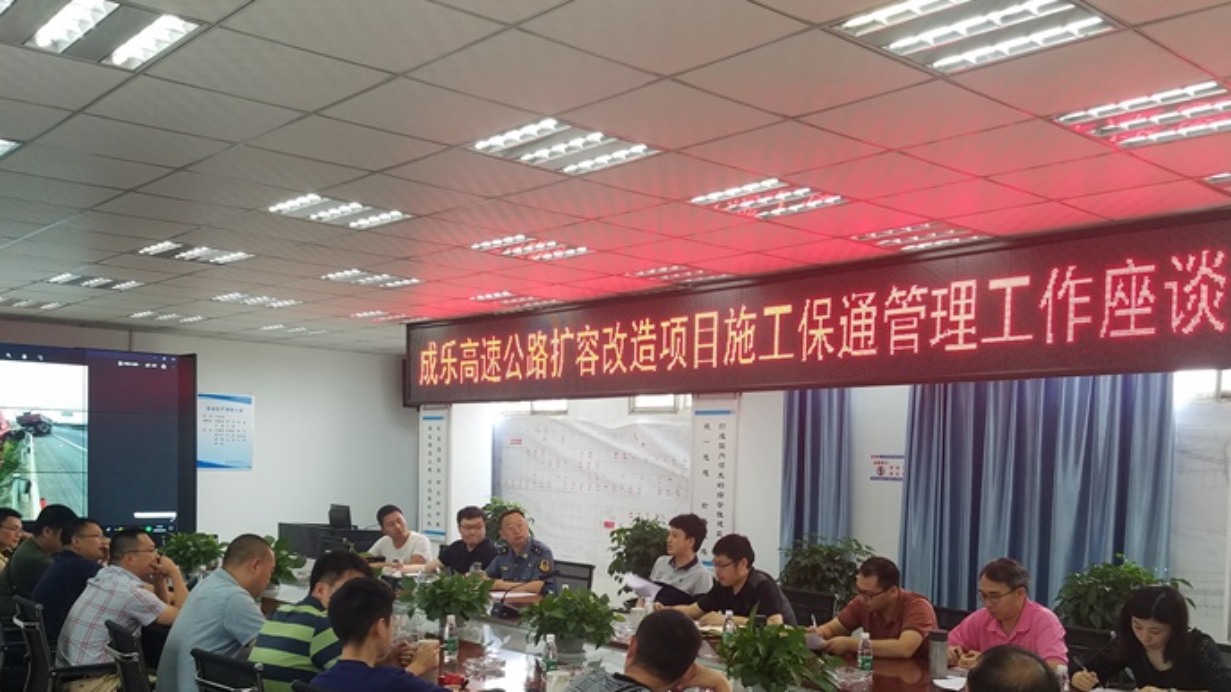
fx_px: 1077
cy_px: 502
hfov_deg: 59.4
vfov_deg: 35.0
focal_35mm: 33
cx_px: 665
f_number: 1.7
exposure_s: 1/50
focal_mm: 4.2
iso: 80
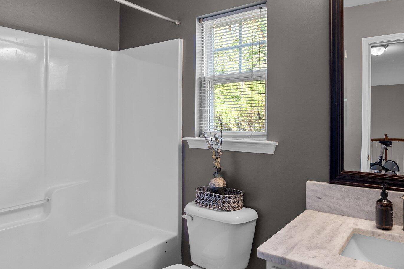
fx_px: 269
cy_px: 125
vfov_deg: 53.1
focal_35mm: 24
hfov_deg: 72.2
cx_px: 259
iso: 400
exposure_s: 1/1.43
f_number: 8
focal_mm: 16
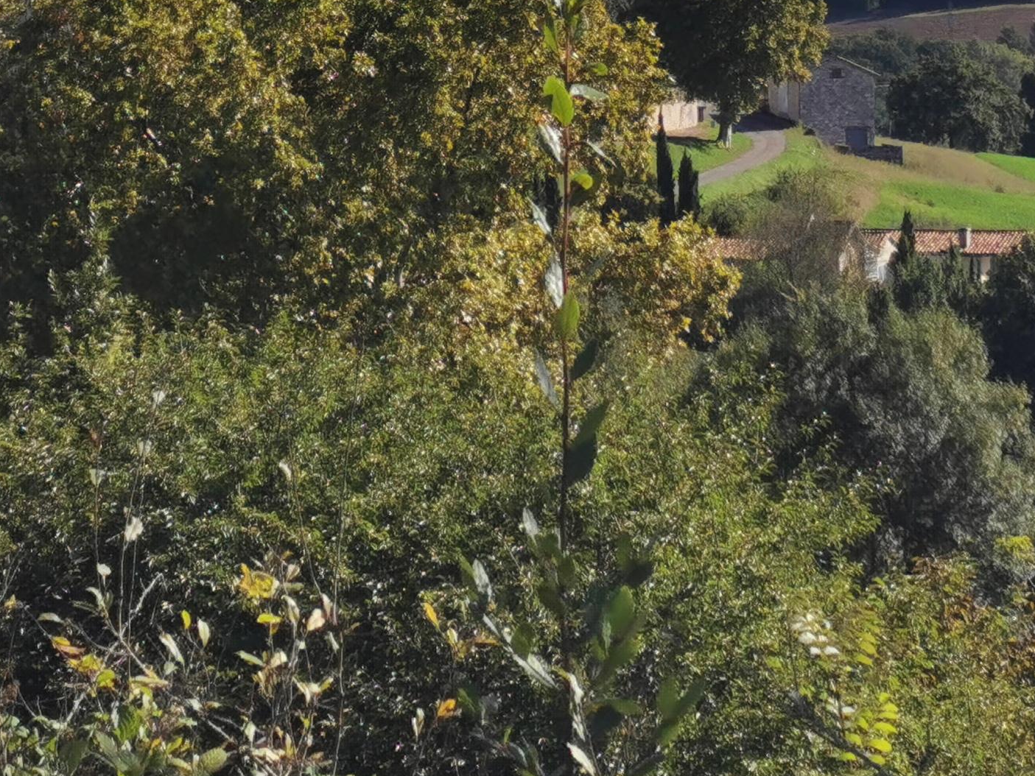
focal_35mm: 148
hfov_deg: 13.3
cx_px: 527
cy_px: -119
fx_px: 4425
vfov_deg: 9.9
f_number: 1.6
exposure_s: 1/6250
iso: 50
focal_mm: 5.56
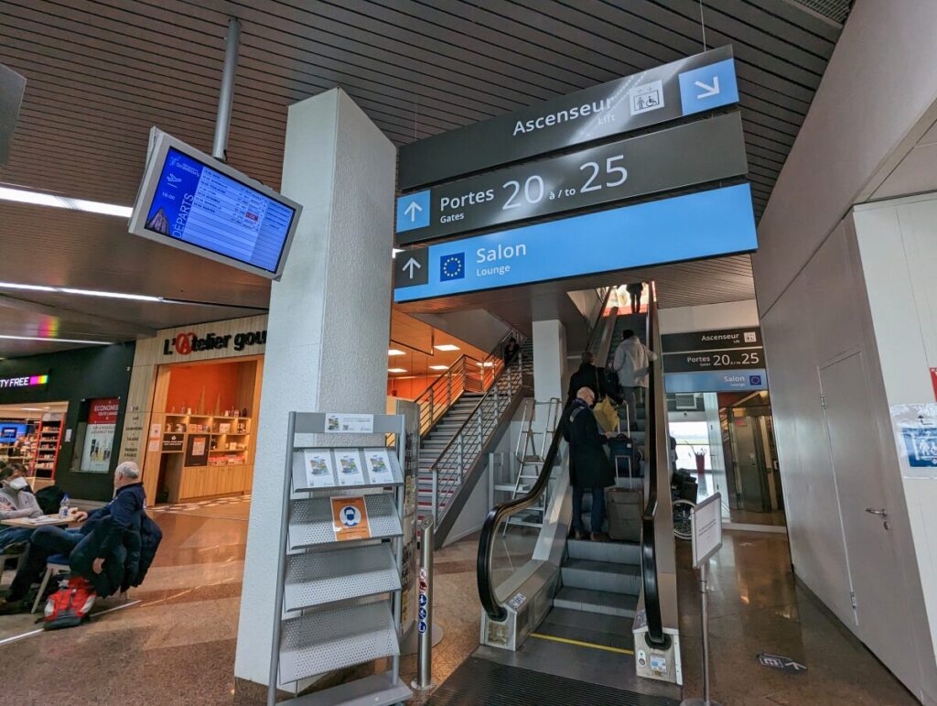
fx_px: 434
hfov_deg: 94.4
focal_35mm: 16
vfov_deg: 78.2
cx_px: 468
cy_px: 353
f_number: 2.2
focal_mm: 2.4
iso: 208
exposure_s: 1/88
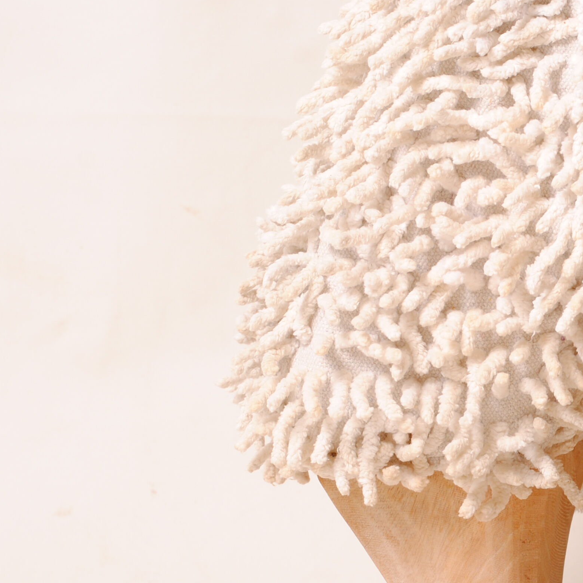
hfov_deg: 10.9
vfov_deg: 11.0
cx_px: 654
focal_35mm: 158
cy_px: 428
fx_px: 3011
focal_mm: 50
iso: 200
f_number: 8
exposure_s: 1/80
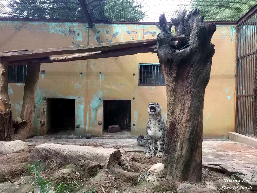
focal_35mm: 29
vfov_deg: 48.2
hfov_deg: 61.7
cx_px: 128
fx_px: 215
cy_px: 96
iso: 32
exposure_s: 1/129
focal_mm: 4.15
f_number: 2.2
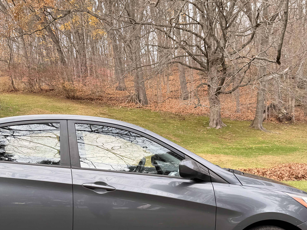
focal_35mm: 46
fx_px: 408
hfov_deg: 40.9
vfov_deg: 31.5
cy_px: 128
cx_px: 110
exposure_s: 1/584
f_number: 1.78
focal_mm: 6.76
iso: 80
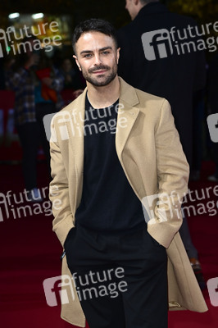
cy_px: 164
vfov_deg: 19.5
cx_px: 109
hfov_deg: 13.0
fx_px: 955
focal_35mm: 105
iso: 640
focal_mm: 105
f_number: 5
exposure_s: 1/250
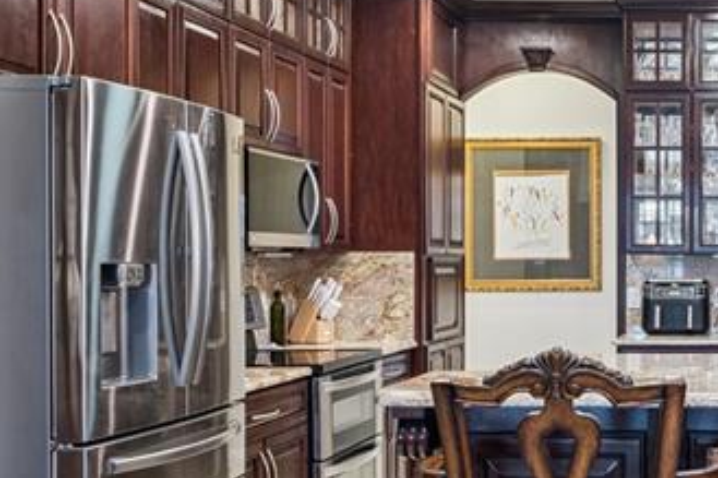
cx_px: 762
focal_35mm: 58
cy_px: 258
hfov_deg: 31.4
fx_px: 1147
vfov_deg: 23.5
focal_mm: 18.5
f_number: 9
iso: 200
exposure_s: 1/6
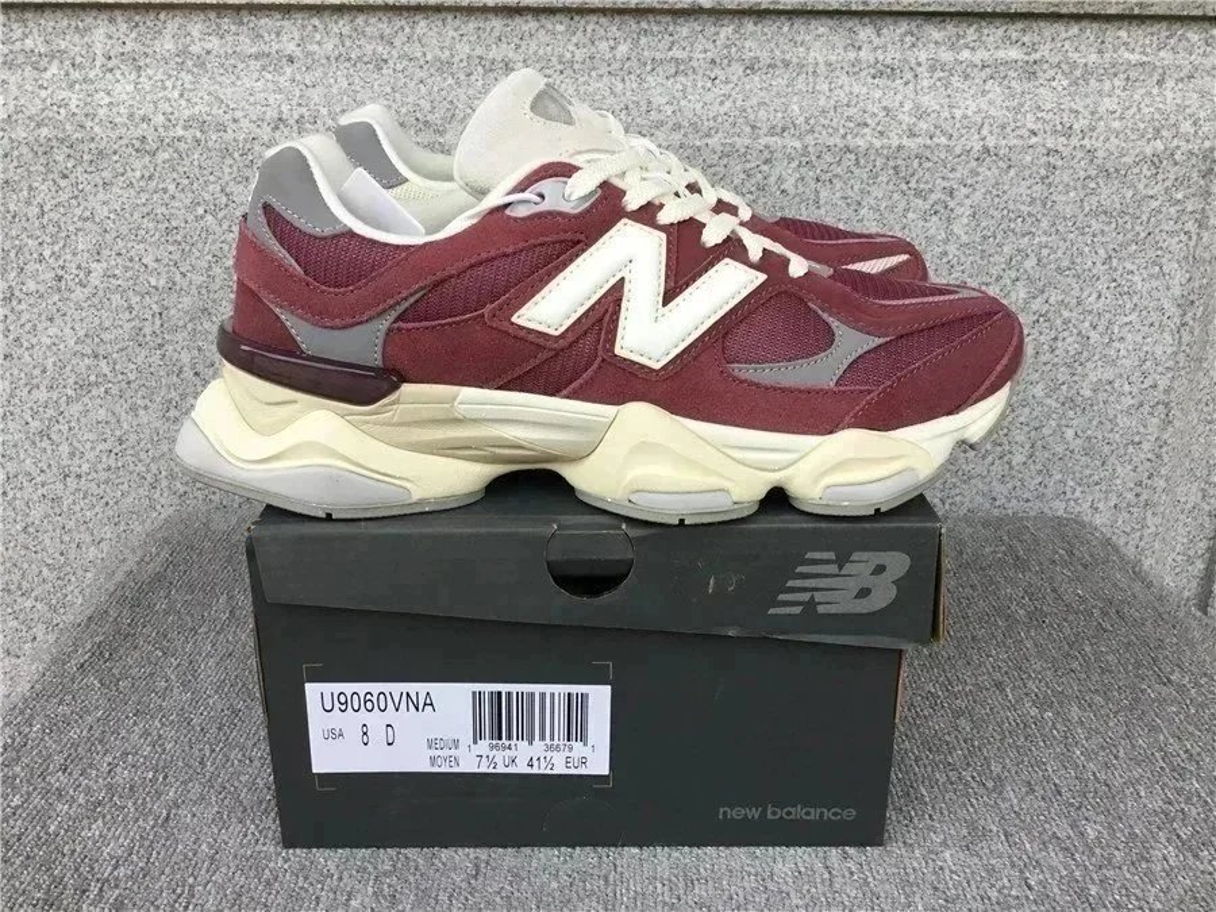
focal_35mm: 31
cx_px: 608
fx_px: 1089
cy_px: 456
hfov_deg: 58.4
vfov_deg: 45.4
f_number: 2.4
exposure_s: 1/100
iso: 40
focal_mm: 3.3
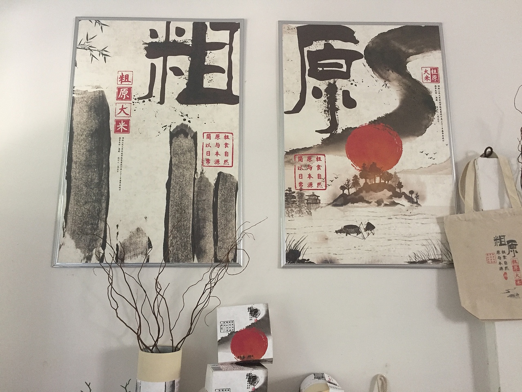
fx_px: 437
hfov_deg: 61.7
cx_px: 261
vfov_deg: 48.2
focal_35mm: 29
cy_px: 196
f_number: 2.2
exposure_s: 1/33
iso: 200
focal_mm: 4.15
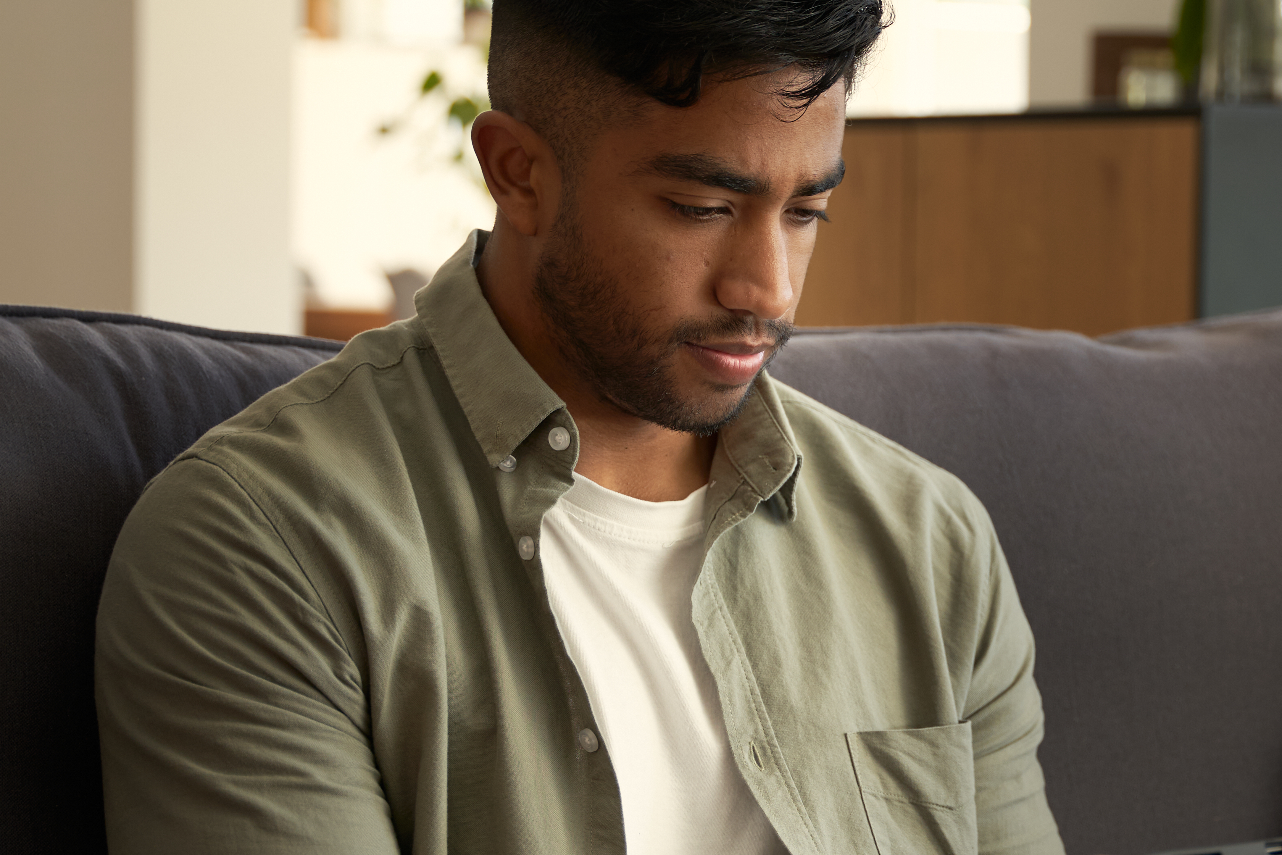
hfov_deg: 17.1
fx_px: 4207
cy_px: 599
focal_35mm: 118
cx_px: 1100
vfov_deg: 11.6
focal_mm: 49.9
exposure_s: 1/125
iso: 200
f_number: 2.8
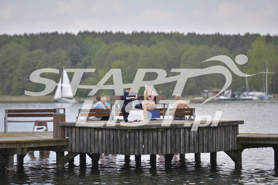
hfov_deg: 10.3
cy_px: 92
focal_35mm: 200
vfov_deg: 6.9
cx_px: 139
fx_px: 1545
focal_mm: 200
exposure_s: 1/4000
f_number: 4
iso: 400
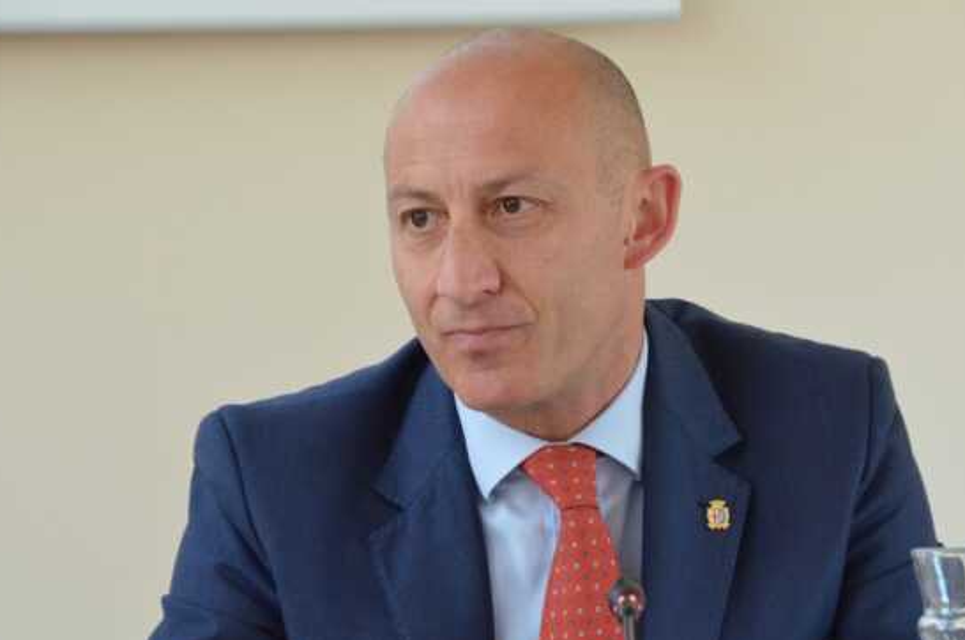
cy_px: 365
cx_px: 504
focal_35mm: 325
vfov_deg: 4.2
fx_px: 8696
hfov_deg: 6.4
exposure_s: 1/160
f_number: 8
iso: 2500
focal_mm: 170
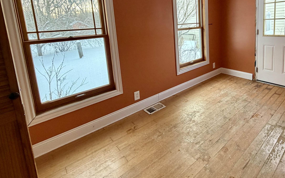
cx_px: 191
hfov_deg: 79.4
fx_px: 163
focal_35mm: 21
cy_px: 45
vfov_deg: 54.6
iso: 250
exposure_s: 1/121
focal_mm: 2.22
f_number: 2.2
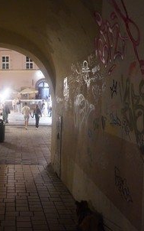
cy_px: 117
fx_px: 282
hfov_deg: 27.4
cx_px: 9
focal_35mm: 45
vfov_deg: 44.3
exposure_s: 1/125
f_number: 3.5
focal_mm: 29
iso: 12800
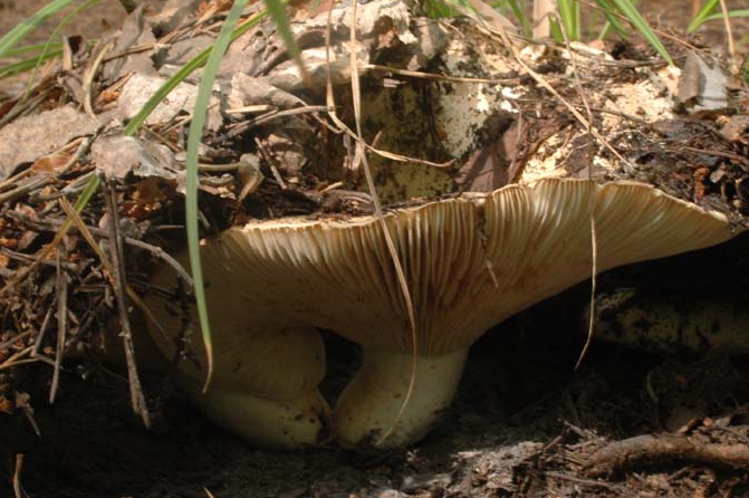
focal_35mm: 63
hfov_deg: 32.1
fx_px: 1301
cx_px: 410
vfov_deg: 21.6
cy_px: 214
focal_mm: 35
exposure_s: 1/13
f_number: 20
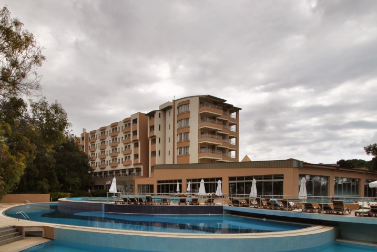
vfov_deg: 50.6
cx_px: 173
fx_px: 252
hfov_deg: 73.5
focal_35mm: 24
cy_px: 195
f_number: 10
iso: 100
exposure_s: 1/200
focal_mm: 10
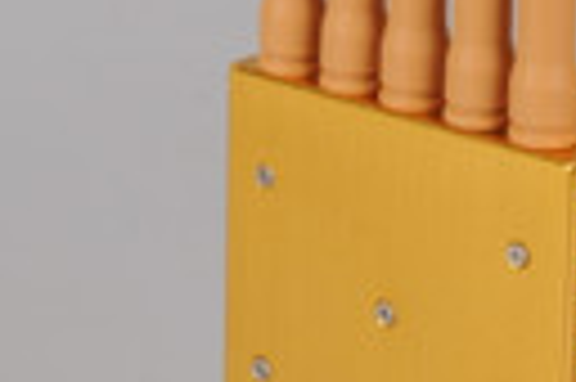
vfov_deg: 5.3
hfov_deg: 8.0
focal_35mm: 257
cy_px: 270
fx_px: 4107
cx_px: 436
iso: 200
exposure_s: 1/160
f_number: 13
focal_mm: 44
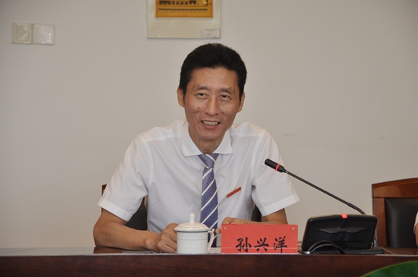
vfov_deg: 9.9
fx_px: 1600
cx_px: 209
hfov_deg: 14.9
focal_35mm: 138
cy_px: 138
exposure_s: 1/60
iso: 720
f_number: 5.6
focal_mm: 92
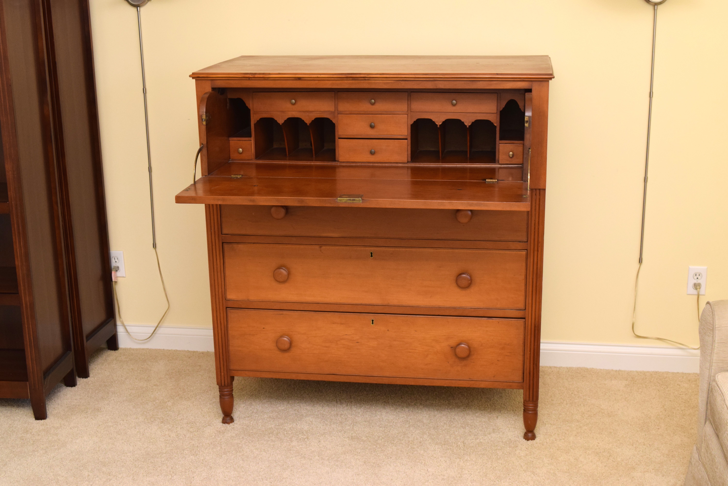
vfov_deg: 28.1
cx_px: 364
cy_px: 243
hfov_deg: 41.1
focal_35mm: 48
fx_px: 971
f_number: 6.3
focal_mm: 32
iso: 800
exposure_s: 1/125
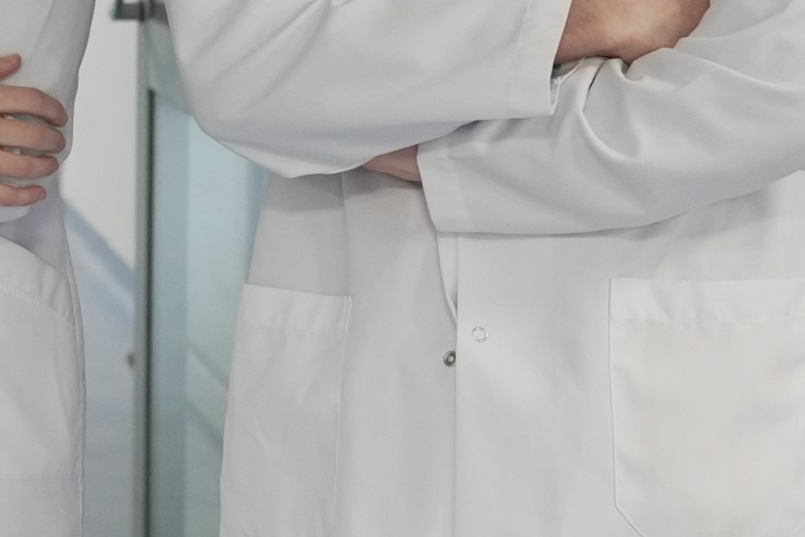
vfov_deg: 7.8
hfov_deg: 11.1
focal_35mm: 175
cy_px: -157
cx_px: -519
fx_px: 3914
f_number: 3.2
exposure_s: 1/100
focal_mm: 35
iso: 2000
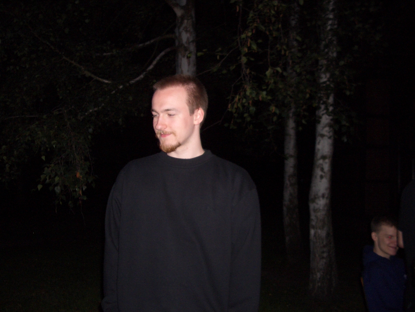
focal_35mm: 35
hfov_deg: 52.6
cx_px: 208
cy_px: 156
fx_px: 420
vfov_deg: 40.7
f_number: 2.6
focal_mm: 5.8
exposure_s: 1/40
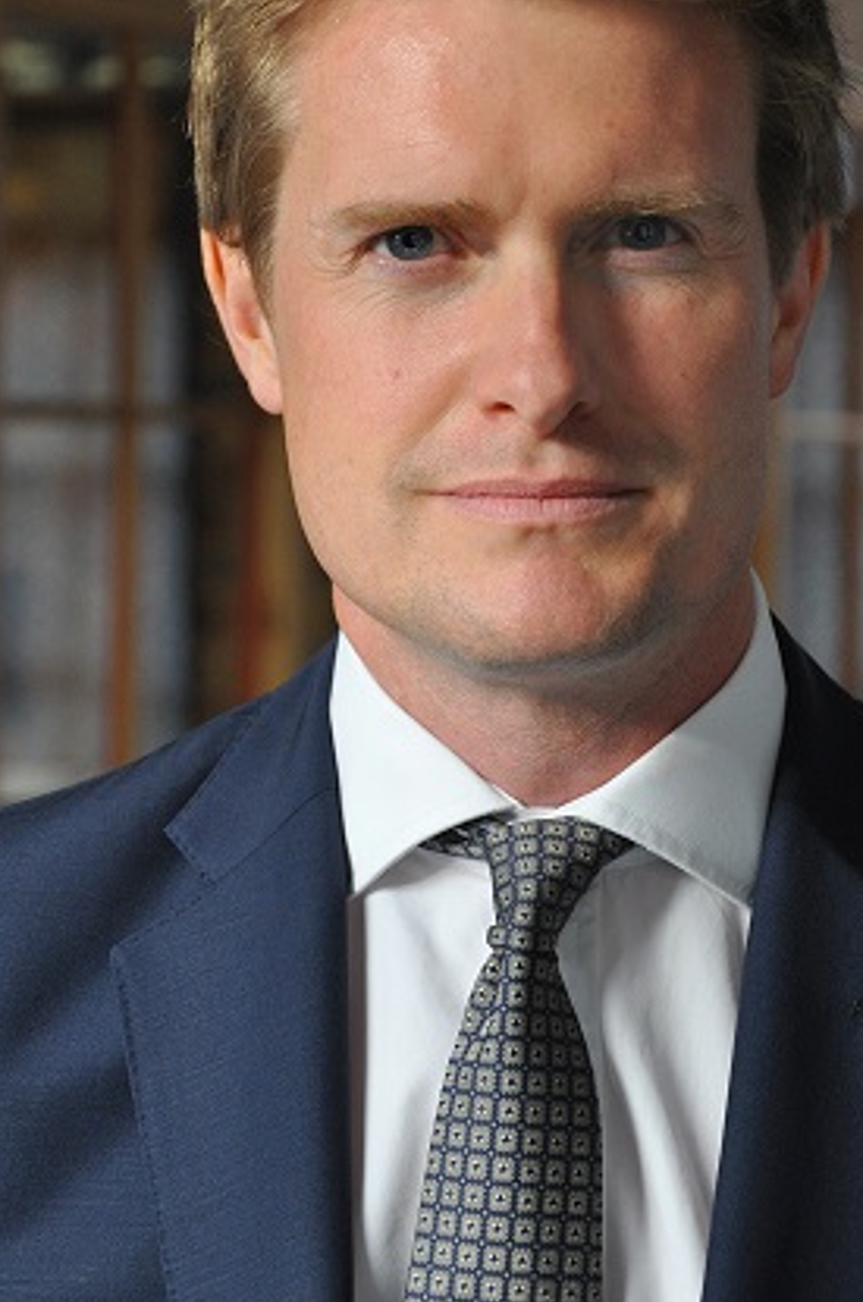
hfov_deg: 10.7
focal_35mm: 128
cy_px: 489
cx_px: 483
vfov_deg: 16.0
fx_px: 4622
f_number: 5.3
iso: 800
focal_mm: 66
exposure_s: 1/30
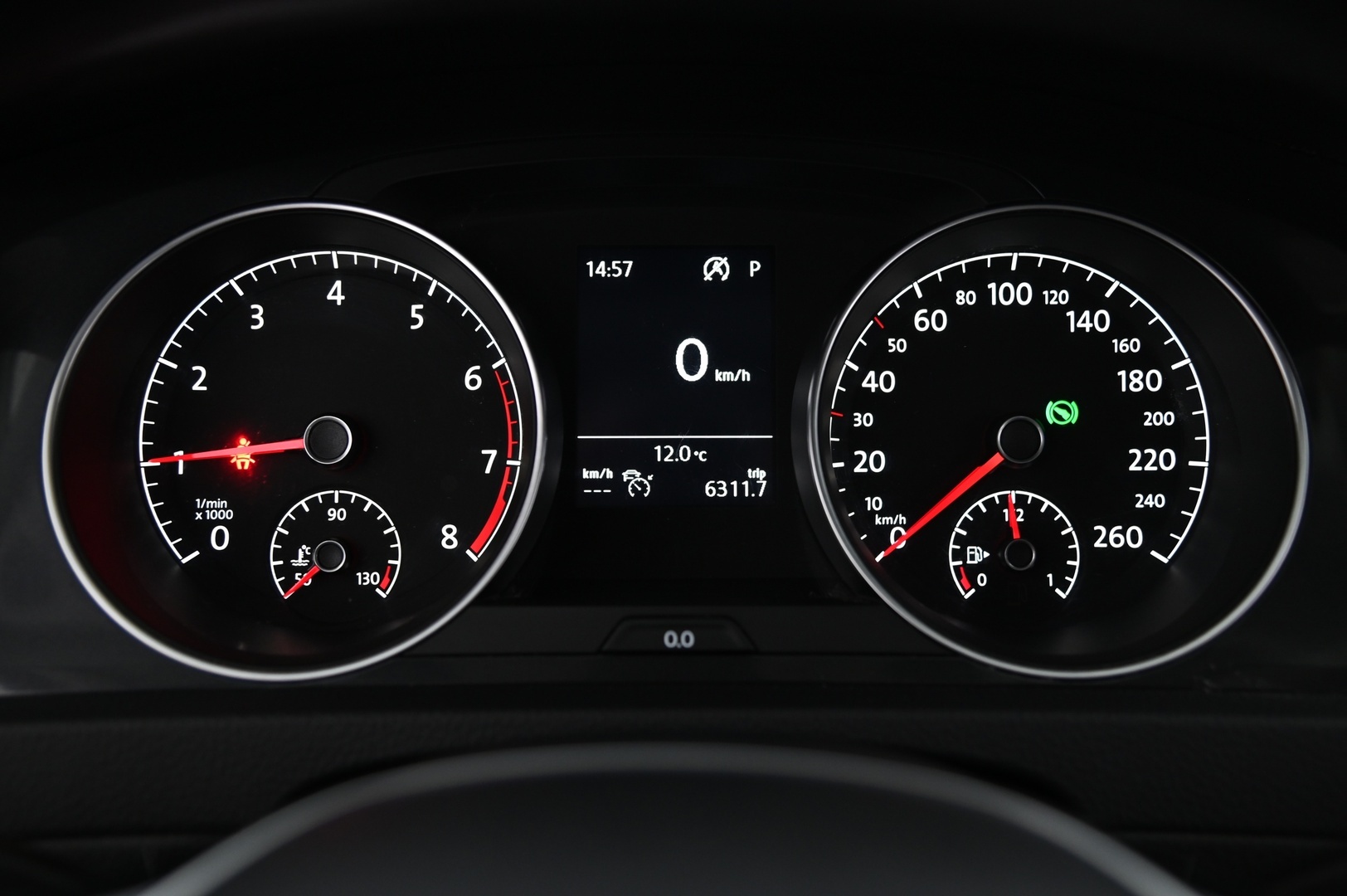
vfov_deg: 33.3
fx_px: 1495
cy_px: 448
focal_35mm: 40
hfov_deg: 48.5
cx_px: 674
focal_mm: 40
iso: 2000
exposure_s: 1/25
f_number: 4
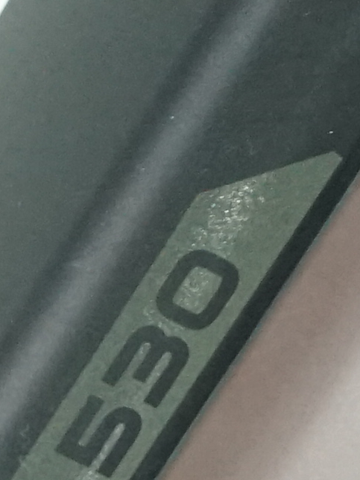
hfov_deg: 4.4
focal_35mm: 260
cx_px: -1846
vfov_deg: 7.0
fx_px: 3602
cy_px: 1298
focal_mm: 29
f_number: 4.5
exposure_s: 1/200
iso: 2500
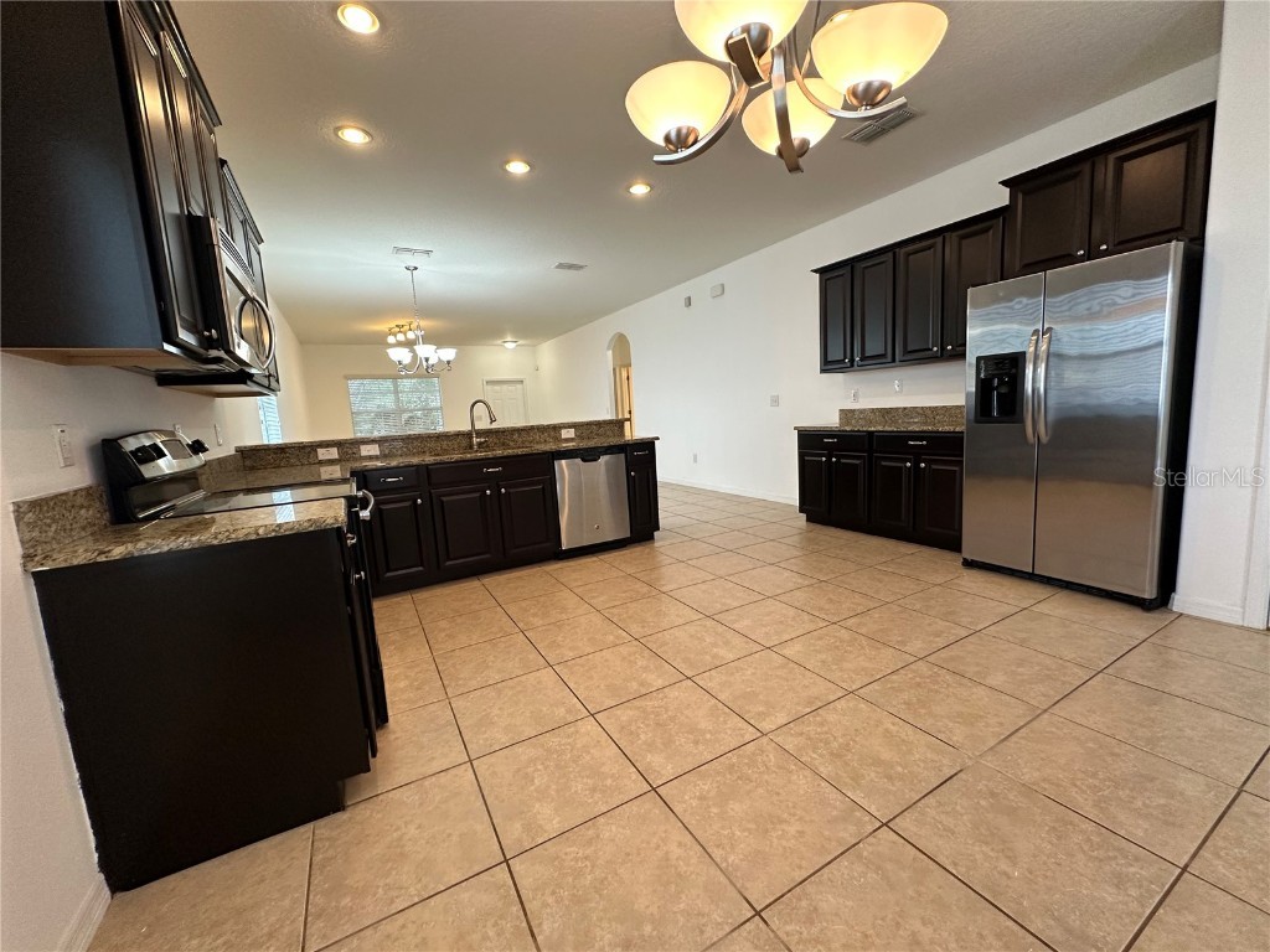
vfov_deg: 85.7
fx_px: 514
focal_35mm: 14
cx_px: 635
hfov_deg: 102.1
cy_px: 476
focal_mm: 2.22
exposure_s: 1/120
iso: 250
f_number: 2.2
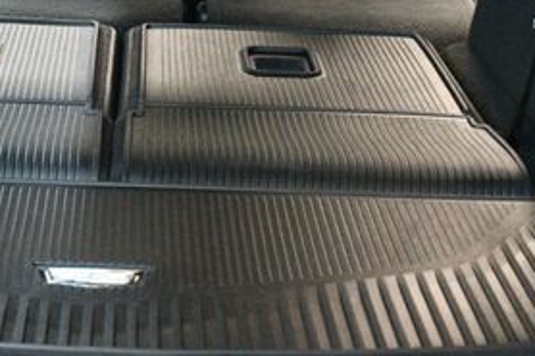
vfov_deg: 14.7
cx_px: 71
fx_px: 1366
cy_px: 33
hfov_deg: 21.7
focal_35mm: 92
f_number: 4
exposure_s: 1/60
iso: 6400
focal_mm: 27
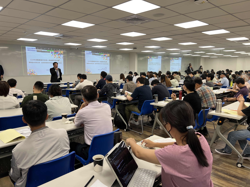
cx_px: 125
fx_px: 188
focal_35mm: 26
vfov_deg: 53.1
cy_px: 94
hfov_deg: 67.3
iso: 64
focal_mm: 5.7
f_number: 1.5
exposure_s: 1/120
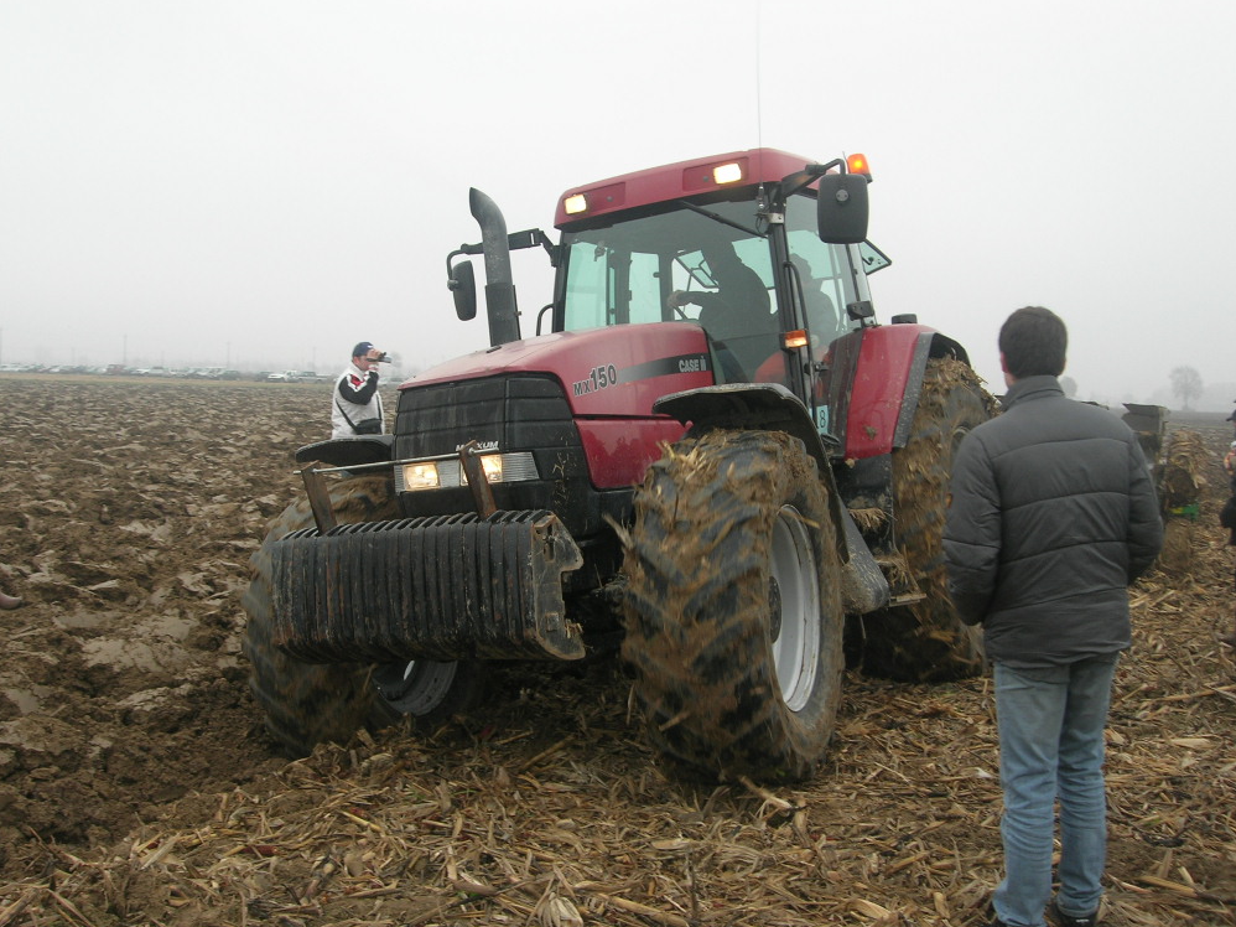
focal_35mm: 39
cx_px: 604
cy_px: 460
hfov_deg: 47.9
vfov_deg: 36.8
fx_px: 1392
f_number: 4.8
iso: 64
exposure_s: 1/118
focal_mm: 7.8
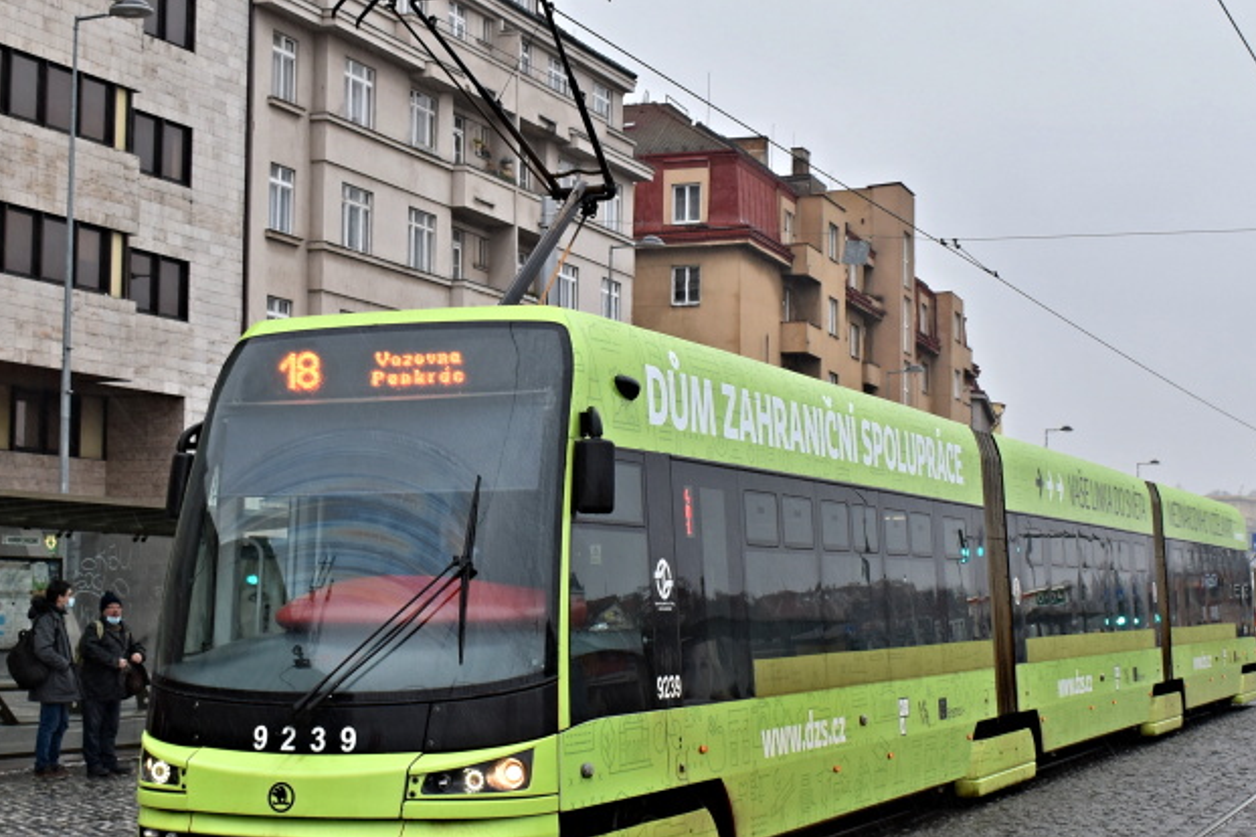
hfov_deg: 32.5
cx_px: 619
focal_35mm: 62
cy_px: 440
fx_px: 2157
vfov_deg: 22.0
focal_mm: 25
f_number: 7.1
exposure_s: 1/80
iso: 320
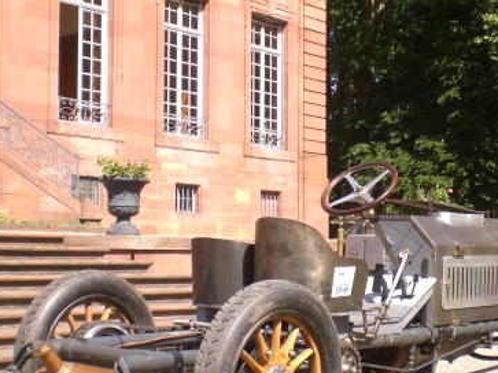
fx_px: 964
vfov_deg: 21.8
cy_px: 251
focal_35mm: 67
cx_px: 299
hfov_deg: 28.9
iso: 100
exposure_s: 1/500
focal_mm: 6.3
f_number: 4.4
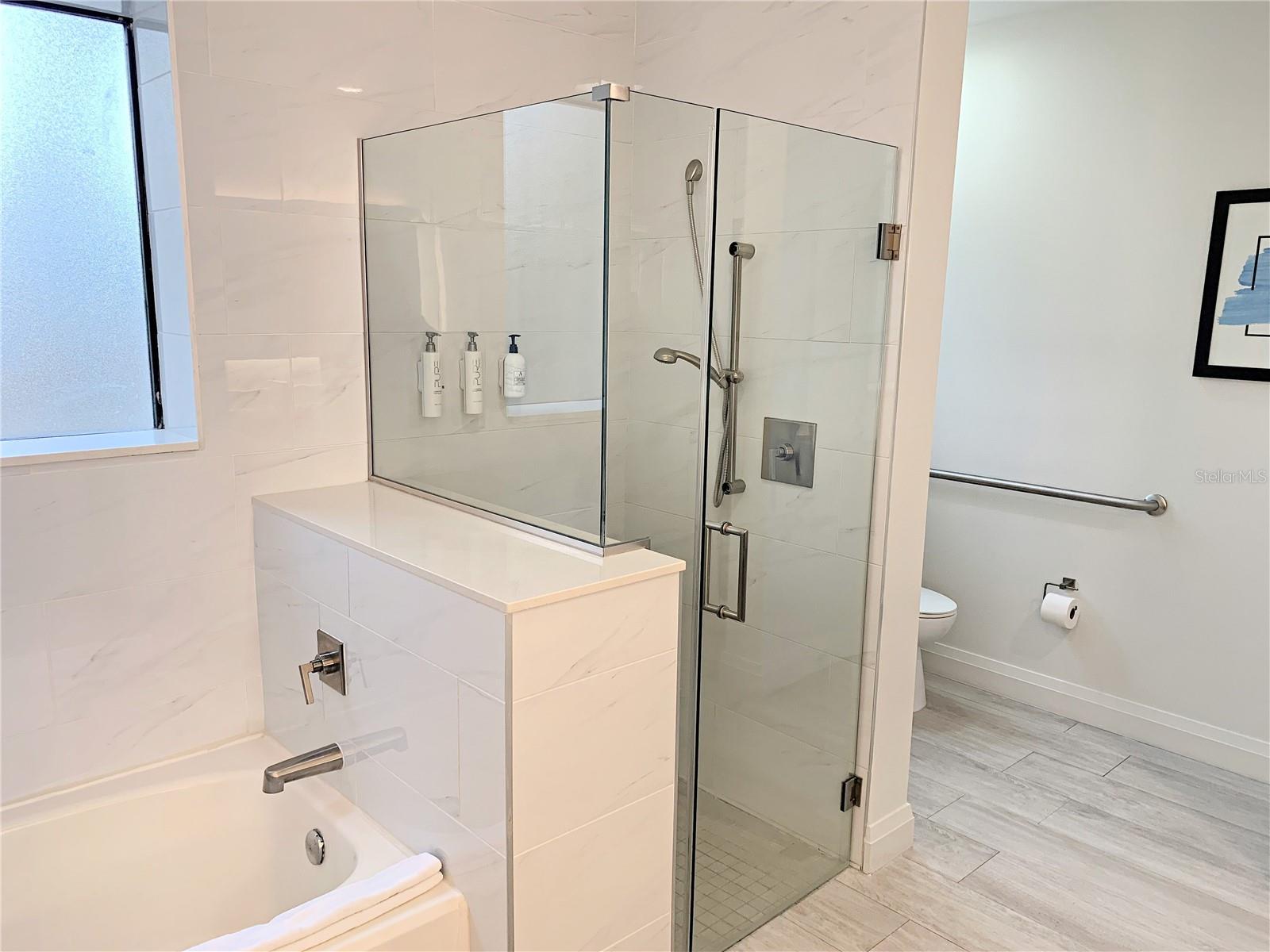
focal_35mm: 26
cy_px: 476
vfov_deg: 53.1
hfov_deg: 67.3
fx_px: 954
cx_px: 635
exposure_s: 1/60
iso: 64
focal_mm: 4.25
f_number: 1.8
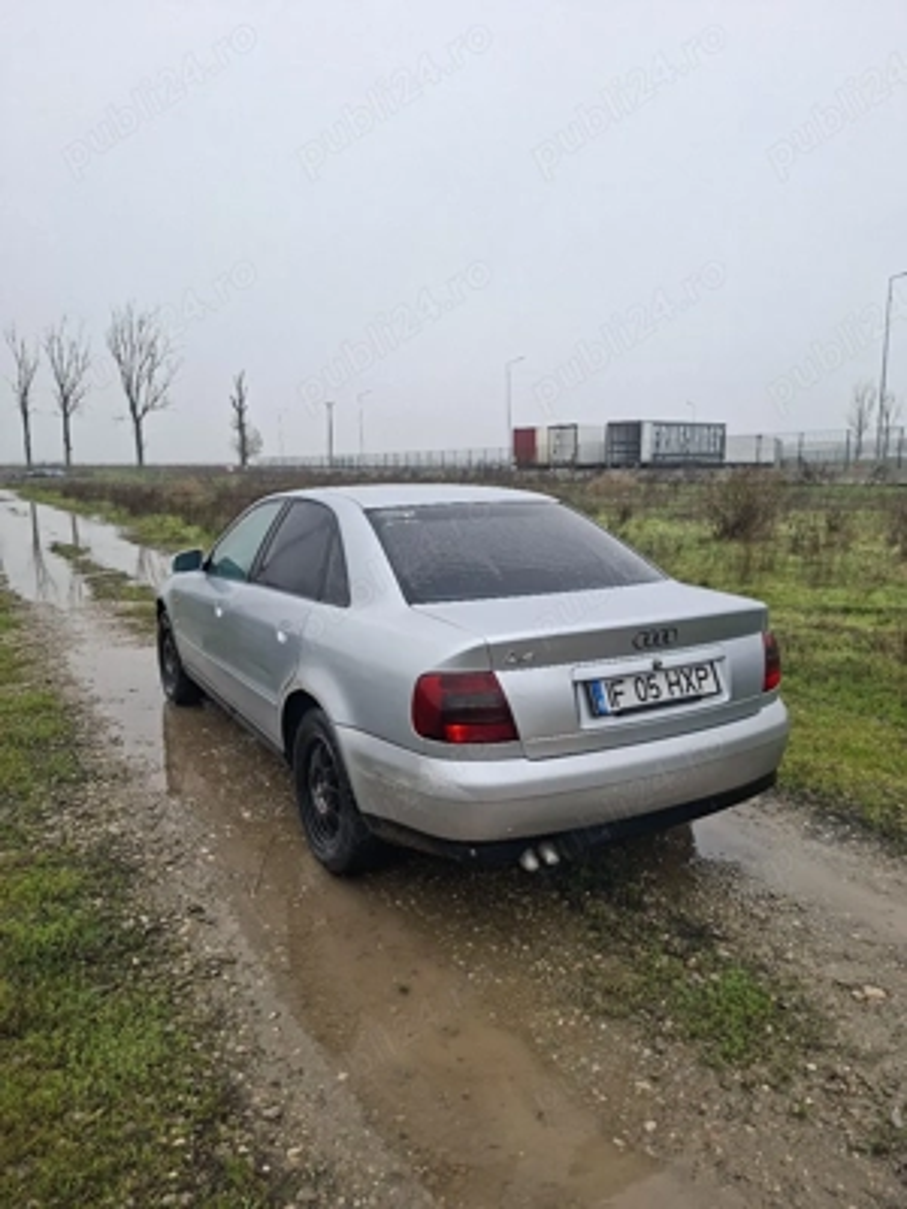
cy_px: 604
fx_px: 804
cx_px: 454
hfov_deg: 58.9
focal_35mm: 23
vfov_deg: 73.9
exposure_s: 1/164
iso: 50
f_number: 1.8
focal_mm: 5.54
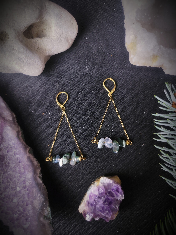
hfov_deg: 58.9
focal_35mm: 23
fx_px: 156
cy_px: 118
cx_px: 88
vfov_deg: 73.9
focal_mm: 6.19
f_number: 1.65
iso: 250
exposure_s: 1/50
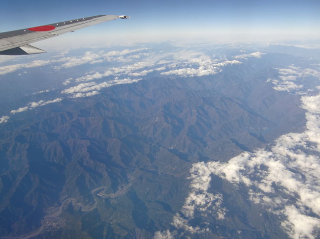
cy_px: 120
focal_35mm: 28
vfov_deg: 49.7
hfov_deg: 63.5
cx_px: 160
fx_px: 259
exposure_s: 1/1000
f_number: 2.6
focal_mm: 4.9
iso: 64
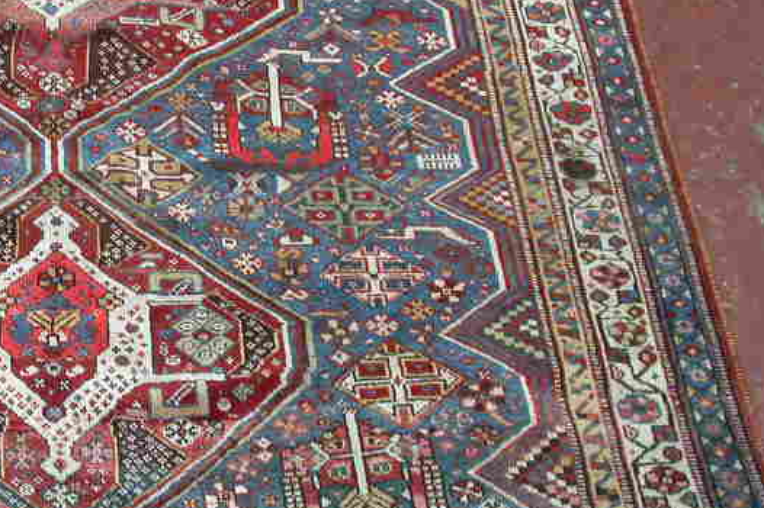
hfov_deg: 25.3
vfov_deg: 17.7
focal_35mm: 77
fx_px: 1633
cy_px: 274
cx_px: 41
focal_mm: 7.85
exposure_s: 1/30
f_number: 2.6
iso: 100
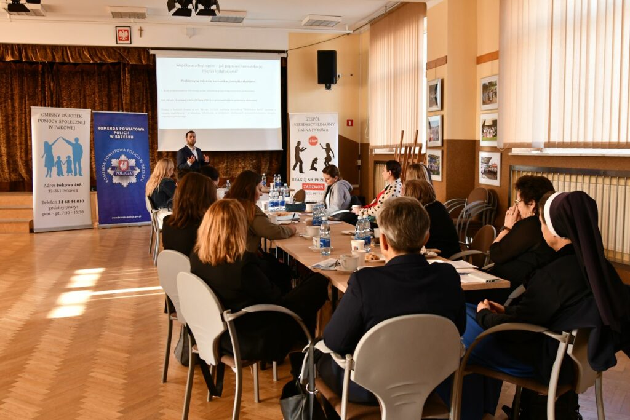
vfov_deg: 36.9
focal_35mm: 36
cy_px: 210
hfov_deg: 53.1
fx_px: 630
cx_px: 315
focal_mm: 24
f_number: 4
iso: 1000
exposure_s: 1/125
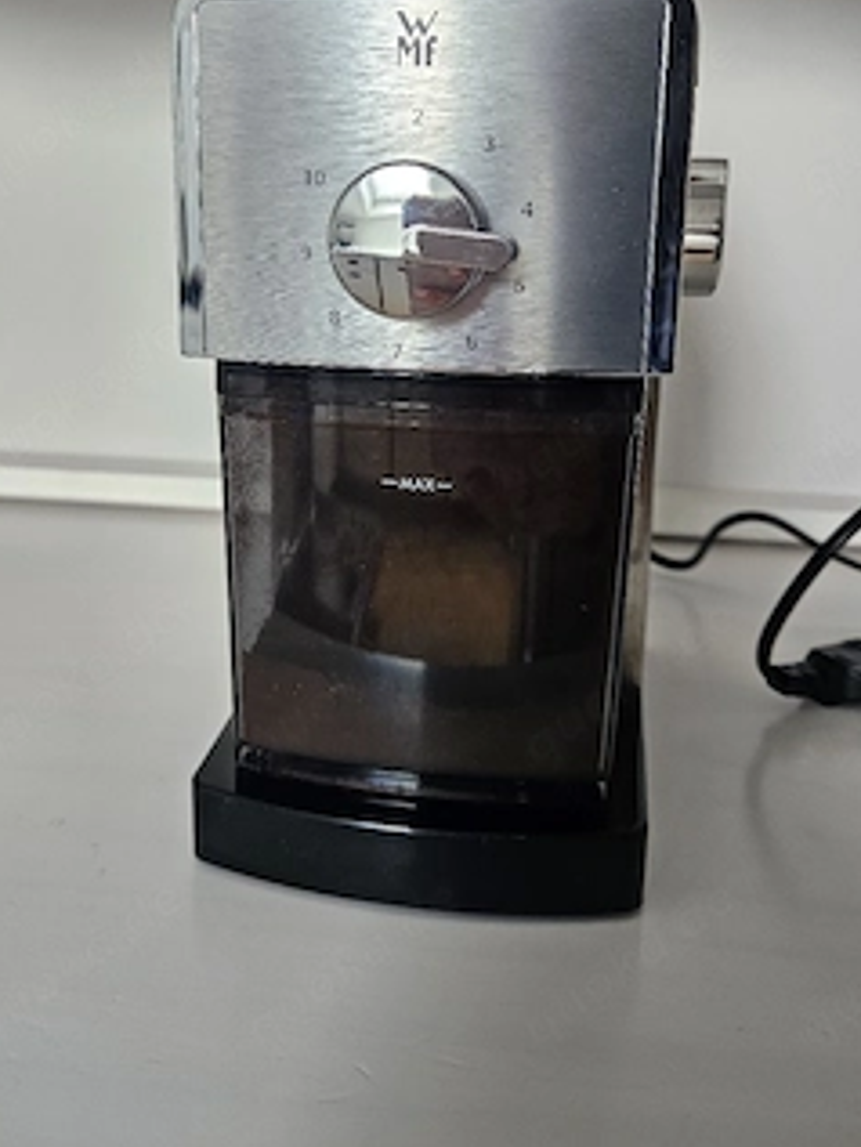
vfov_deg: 60.9
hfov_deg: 48.3
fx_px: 961
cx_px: 430
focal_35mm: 29
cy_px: 438
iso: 125
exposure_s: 1/100
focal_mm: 5.4
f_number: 1.8
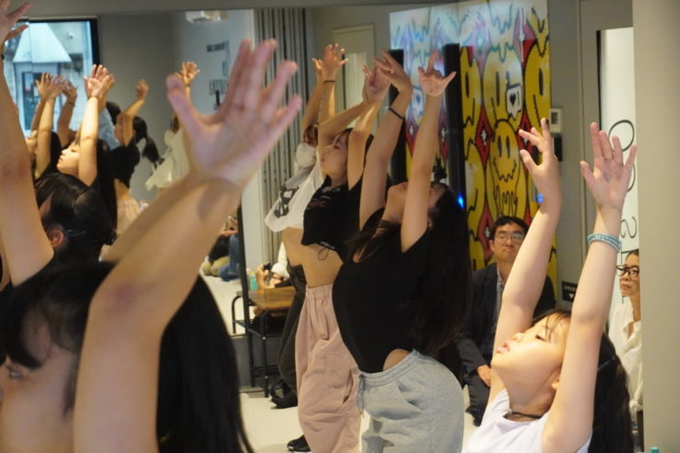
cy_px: 226
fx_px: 1416
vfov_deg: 18.2
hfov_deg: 27.0
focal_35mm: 75
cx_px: 340
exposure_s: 1/100
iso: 6400
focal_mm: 50
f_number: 5.6
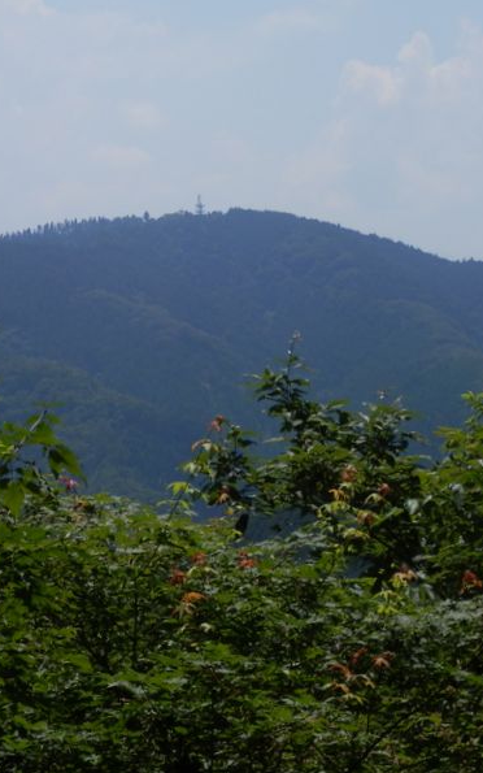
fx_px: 2190
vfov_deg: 20.0
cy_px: 385
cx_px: 170
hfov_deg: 12.6
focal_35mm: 104
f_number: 12.7
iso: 80
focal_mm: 13.1
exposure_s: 1/125
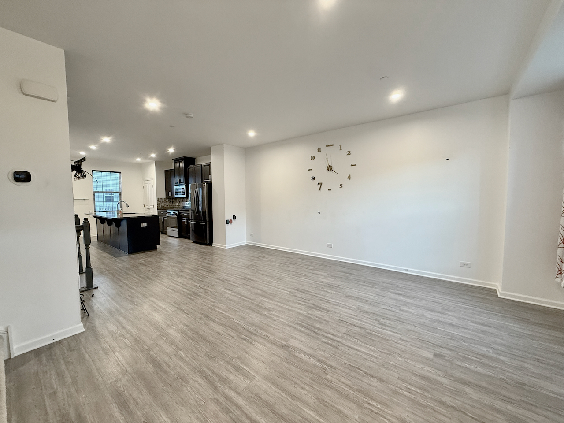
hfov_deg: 102.1
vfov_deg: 85.7
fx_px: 228
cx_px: 282
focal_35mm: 14
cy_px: 212
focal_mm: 2.22
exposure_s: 1/60
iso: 200
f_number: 2.2
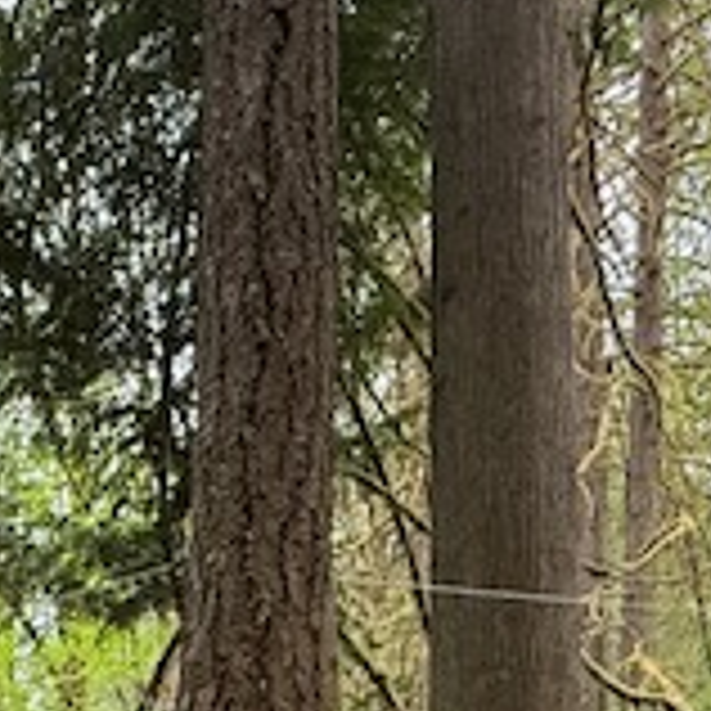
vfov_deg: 27.7
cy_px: 950
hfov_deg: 30.1
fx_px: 1162
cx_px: -94
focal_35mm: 50
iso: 320
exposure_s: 1/99
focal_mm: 2.22
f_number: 2.2
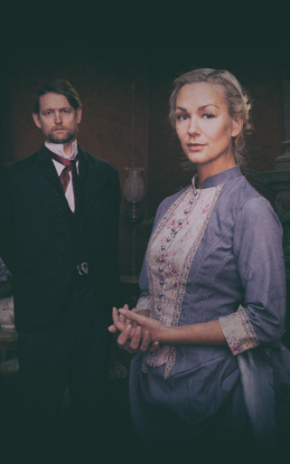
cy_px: 232
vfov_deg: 37.5
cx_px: 183
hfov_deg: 23.9
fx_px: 684
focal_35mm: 54
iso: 2000
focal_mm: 35
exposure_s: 1/125
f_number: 8
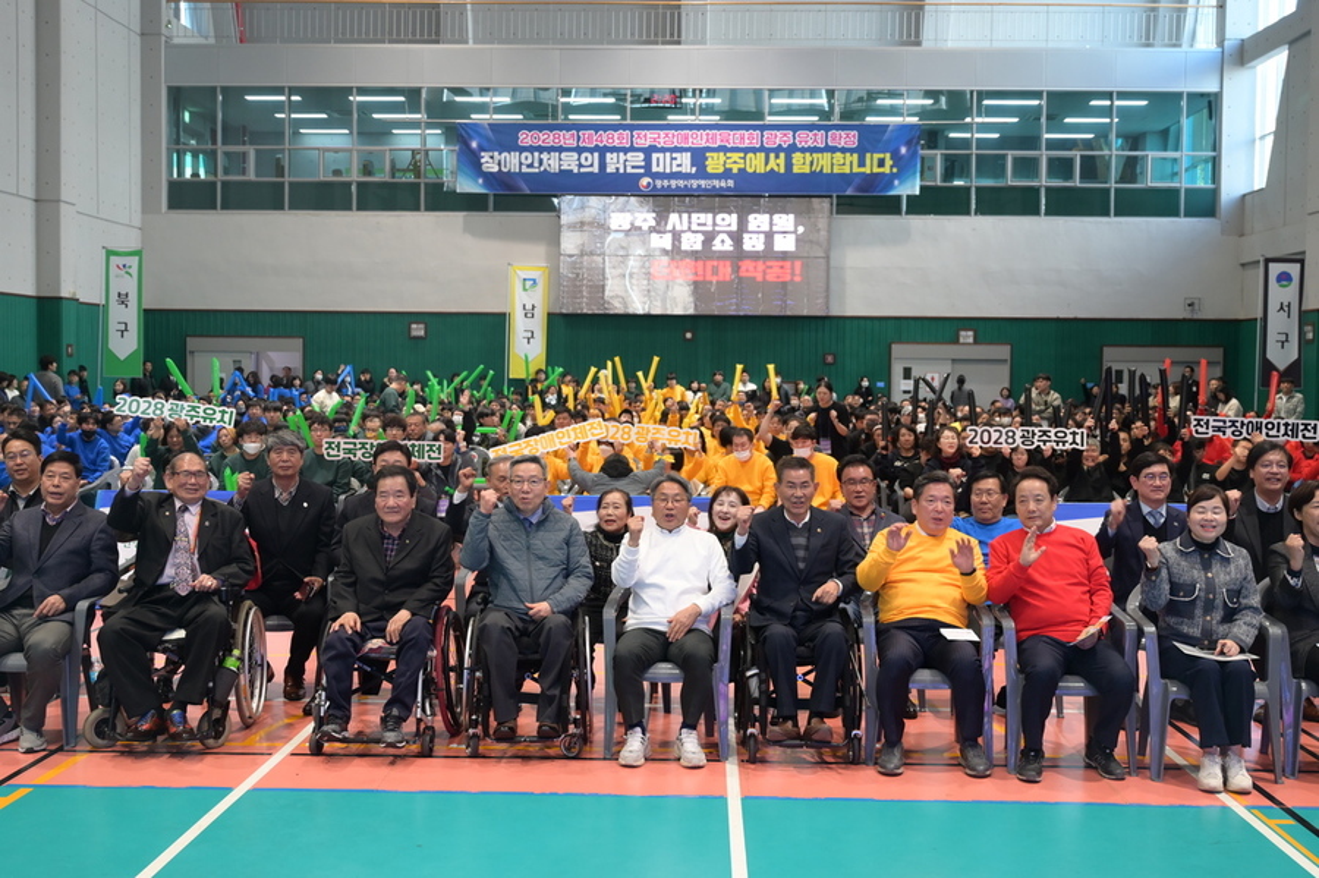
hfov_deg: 48.5
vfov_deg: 33.4
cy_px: 439
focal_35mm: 40
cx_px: 660
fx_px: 1465
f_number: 4.5
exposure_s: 1/80
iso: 1600
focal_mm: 40
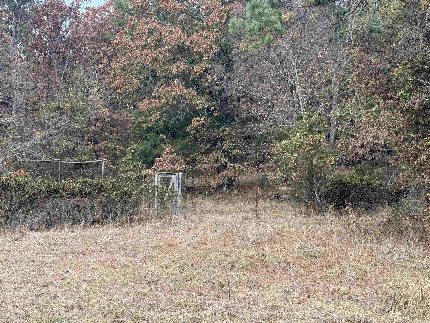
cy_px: 162
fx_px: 596
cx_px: 215
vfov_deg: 30.3
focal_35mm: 48
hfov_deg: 39.7
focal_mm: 6.76
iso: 80
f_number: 1.78
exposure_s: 1/606
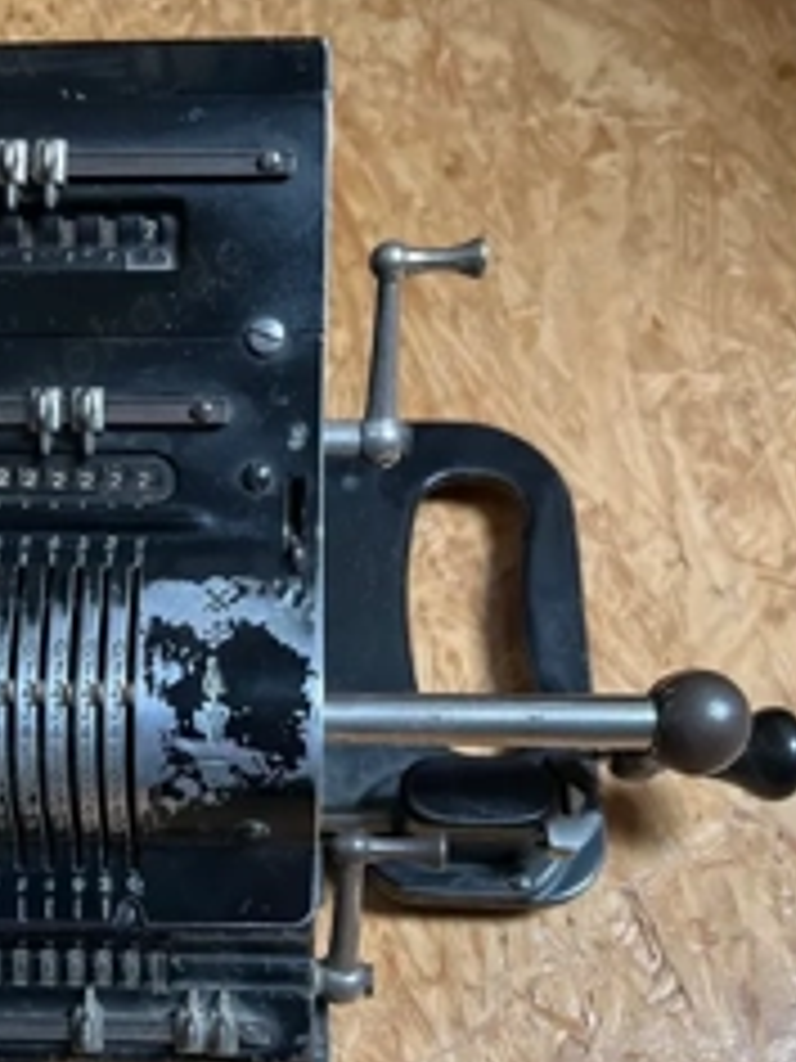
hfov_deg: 32.1
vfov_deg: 42.3
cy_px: 724
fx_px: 1349
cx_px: 171
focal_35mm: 44
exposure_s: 1/47
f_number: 1.5
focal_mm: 5.7
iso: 500
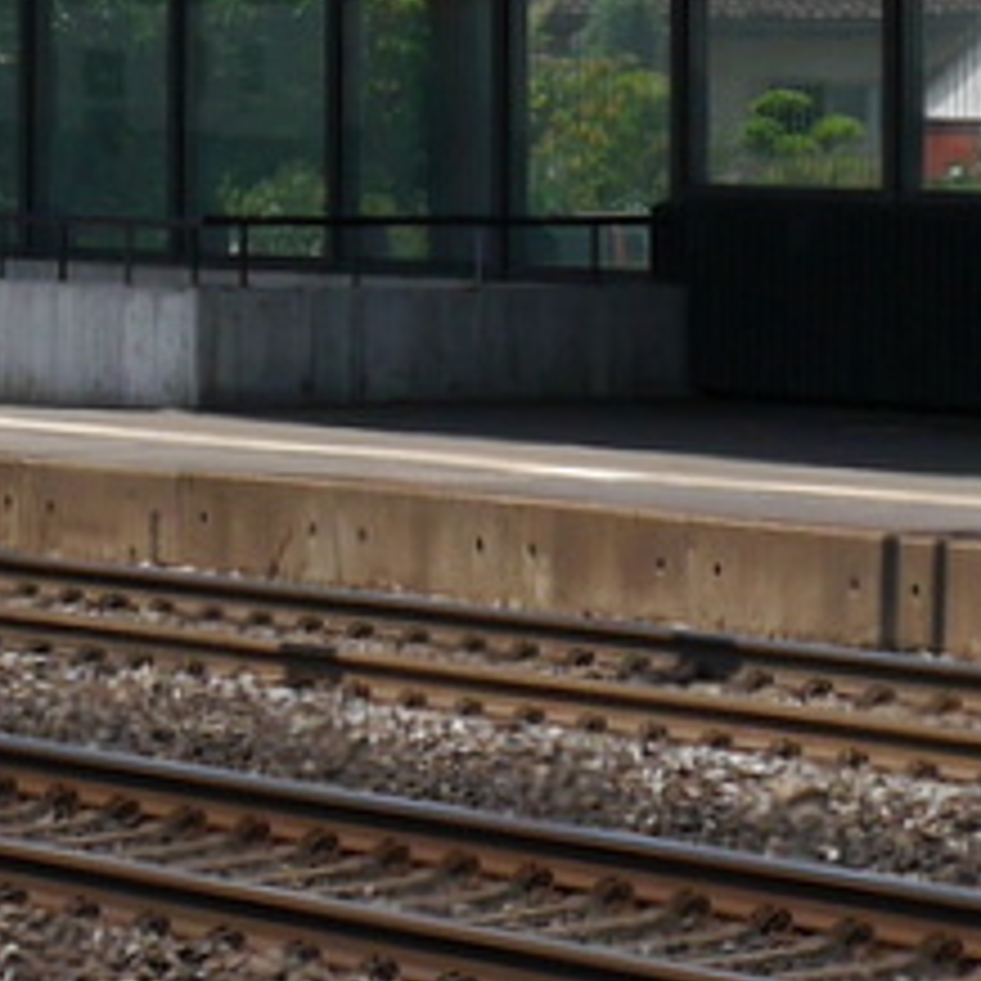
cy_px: -126
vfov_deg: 6.2
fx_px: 9074
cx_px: -1688
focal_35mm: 283
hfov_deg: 5.9
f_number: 9
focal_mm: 29
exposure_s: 1/320
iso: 160
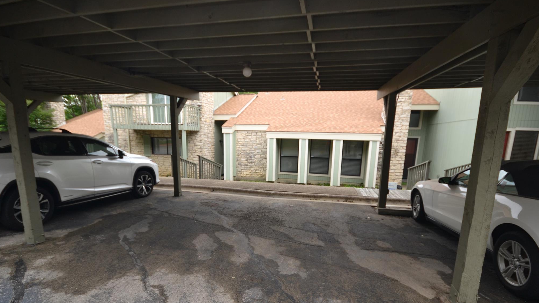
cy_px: 176
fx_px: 229
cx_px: 267
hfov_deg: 99.4
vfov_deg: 66.7
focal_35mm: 16
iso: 180
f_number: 5.6
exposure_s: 1/125
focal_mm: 10
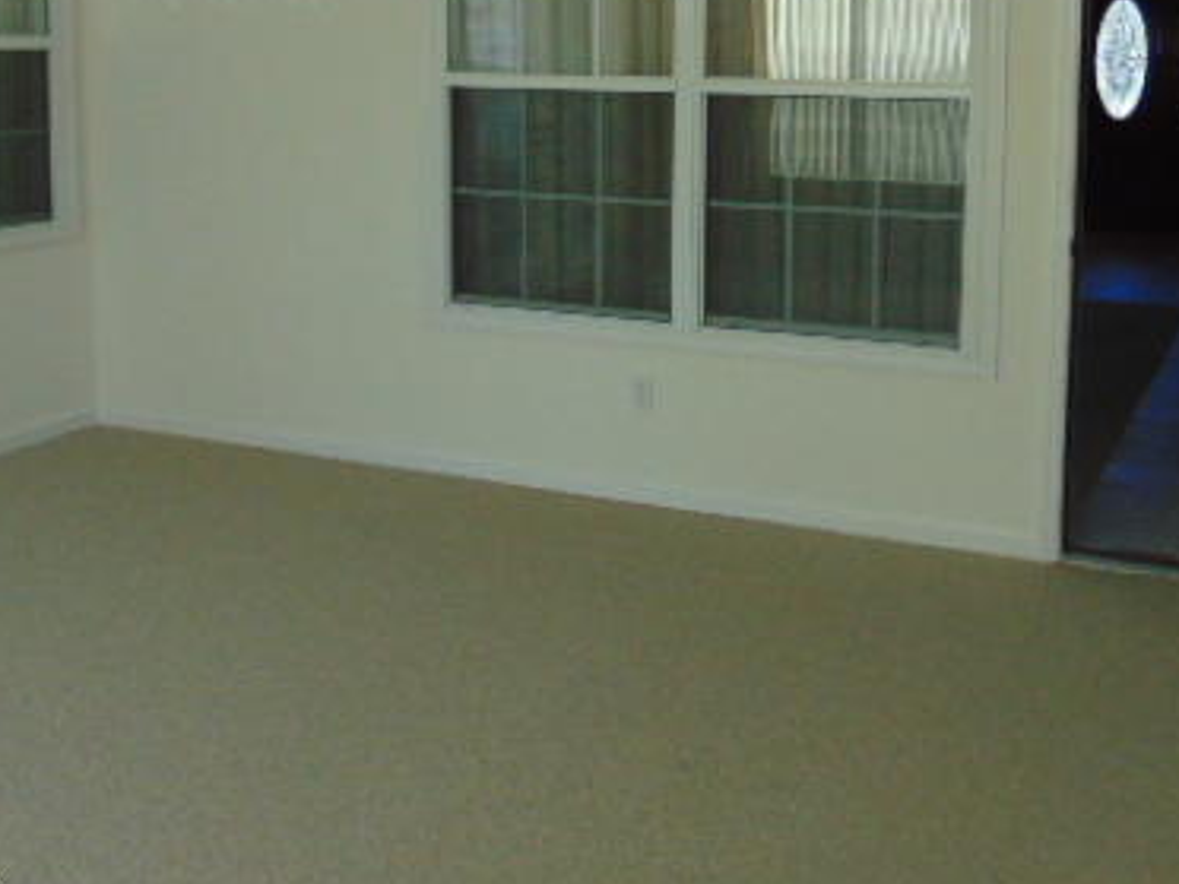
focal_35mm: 43
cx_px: 694
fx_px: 1465
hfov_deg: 43.7
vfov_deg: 32.9
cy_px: 206
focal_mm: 4.5
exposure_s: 1/250
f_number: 3
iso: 200
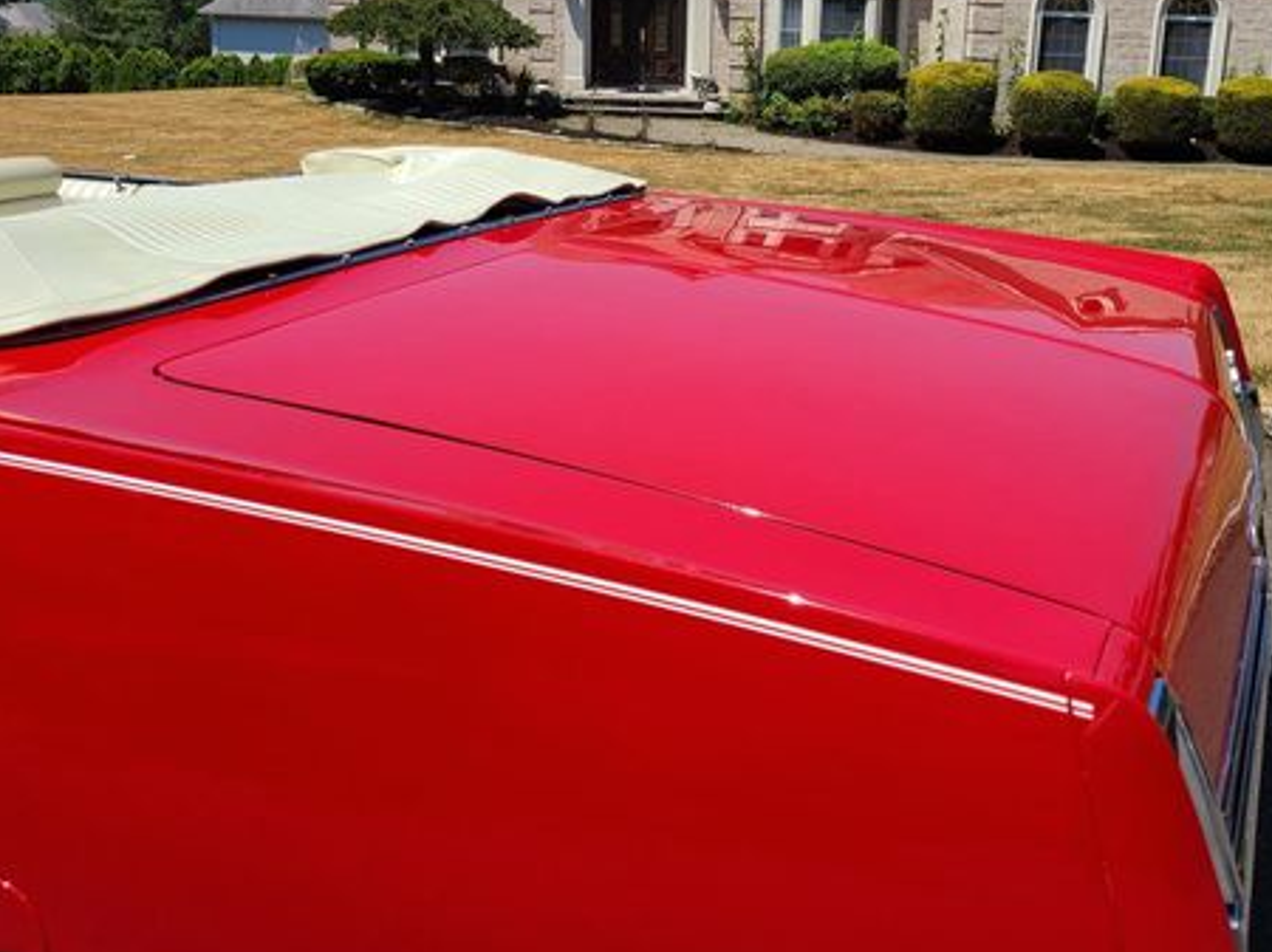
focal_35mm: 37
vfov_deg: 38.2
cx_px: 763
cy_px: 319
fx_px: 1359
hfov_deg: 49.8
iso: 40
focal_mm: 5.4
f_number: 1.8
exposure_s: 1/2985
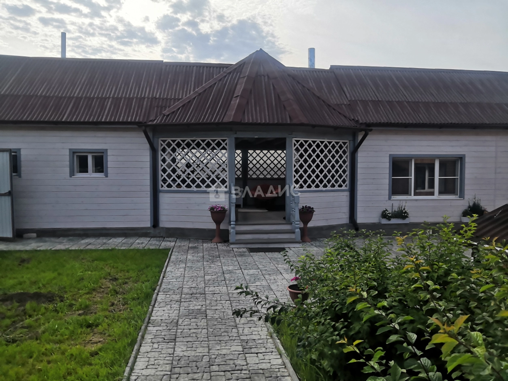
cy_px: 190
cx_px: 254
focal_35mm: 27
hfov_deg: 65.3
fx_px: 396
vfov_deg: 51.4
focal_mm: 3.95
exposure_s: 1/1488
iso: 50
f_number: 1.8
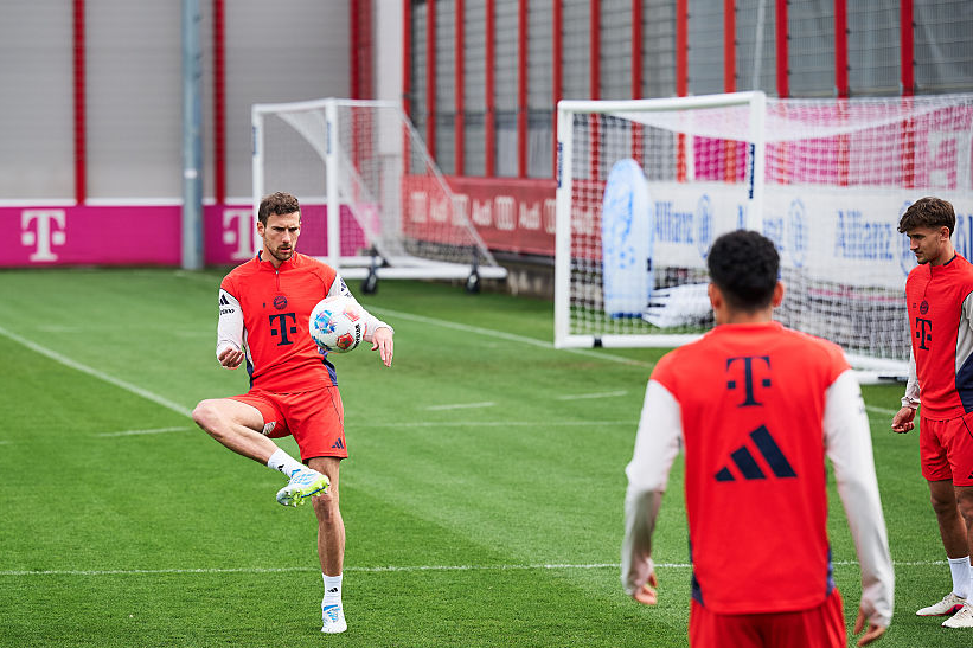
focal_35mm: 156
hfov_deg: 13.2
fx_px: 4215
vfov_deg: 8.8
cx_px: 385
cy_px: 367
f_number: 3.2
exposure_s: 1/1600
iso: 200
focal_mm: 125
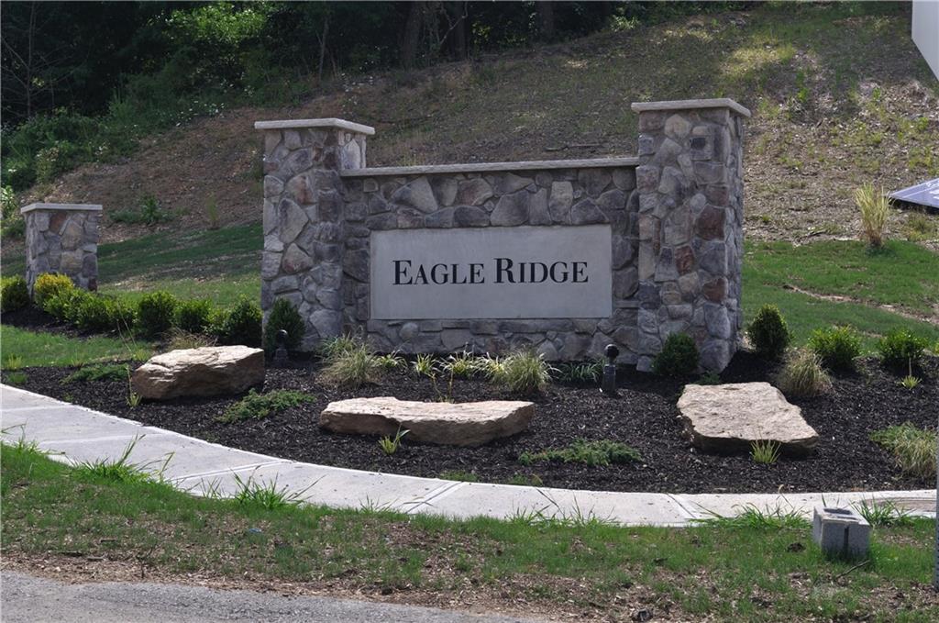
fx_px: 1719
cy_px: 312
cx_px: 470
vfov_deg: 20.5
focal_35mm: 66
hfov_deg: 30.6
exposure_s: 1/400
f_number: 10
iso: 200
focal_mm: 44
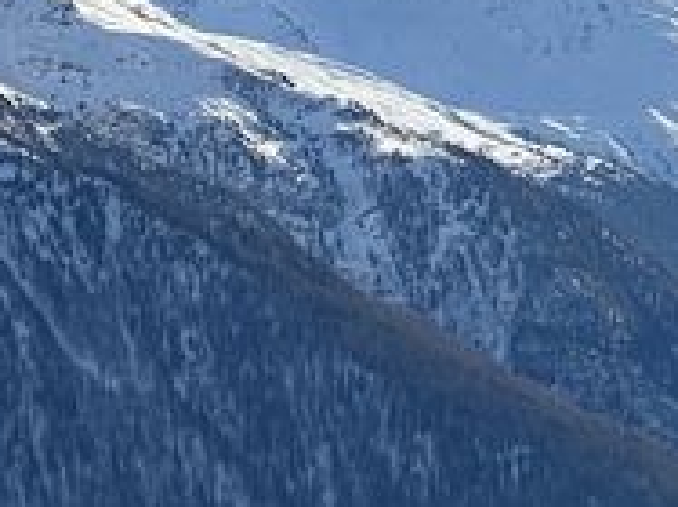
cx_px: 1291
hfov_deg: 4.7
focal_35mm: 412
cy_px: 145
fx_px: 8064
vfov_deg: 3.6
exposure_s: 1/1130
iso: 32
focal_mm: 9
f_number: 2.8
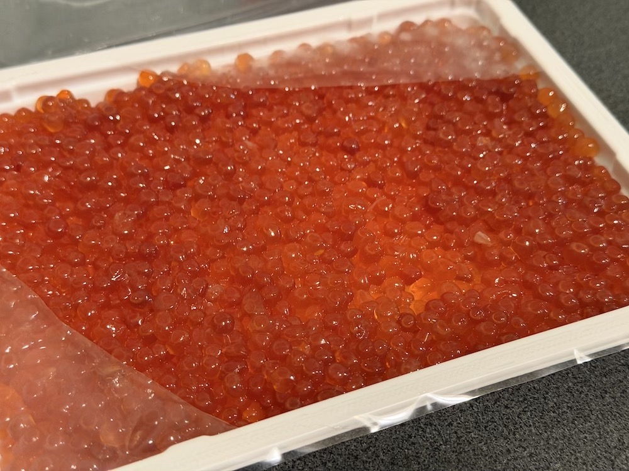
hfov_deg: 39.7
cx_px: 314
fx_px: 872
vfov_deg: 30.3
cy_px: 236
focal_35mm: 48
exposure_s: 1/33
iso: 400
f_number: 1.78
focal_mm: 6.76
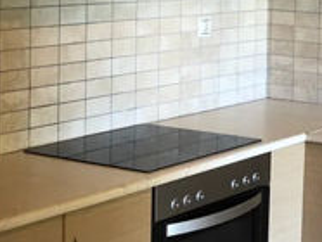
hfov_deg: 17.6
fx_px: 987
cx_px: 387
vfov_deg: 13.8
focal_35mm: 106
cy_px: 10
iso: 40
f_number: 1.8
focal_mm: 4
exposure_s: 1/17
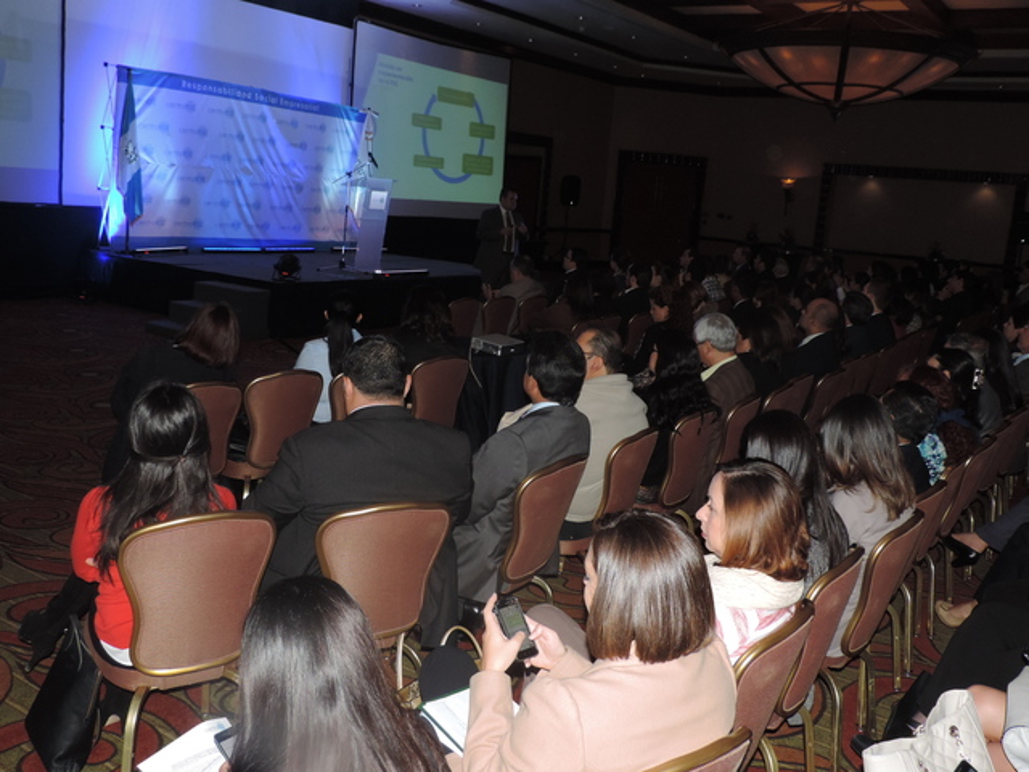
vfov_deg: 42.9
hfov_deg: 55.4
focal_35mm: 33
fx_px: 981
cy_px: 386
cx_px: 514
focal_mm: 5.8
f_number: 3.2
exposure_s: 1/40
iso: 250
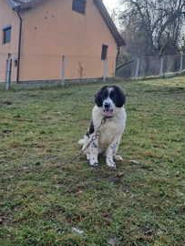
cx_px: 77
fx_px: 263
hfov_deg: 38.6
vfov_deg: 50.1
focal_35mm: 37
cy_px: 127
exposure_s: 1/375
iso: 32
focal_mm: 4.65
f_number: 1.8
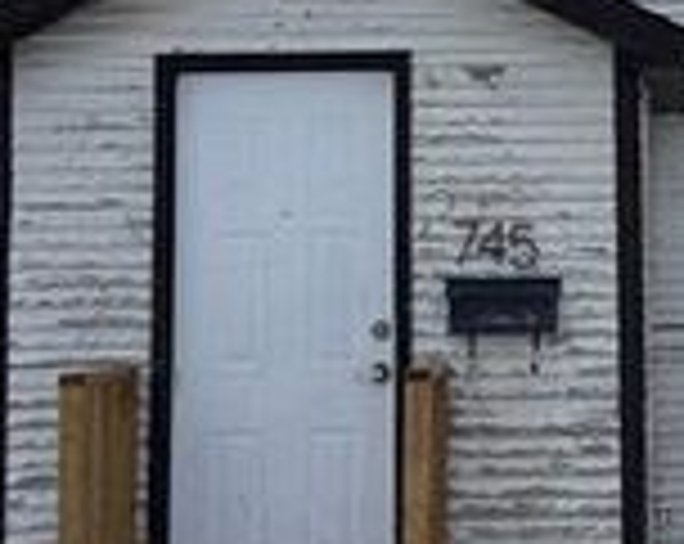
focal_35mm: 103
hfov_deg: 18.3
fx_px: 2081
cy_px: 88
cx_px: 644
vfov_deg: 14.8
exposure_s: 1/2041
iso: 80
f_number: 1.78
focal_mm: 6.76
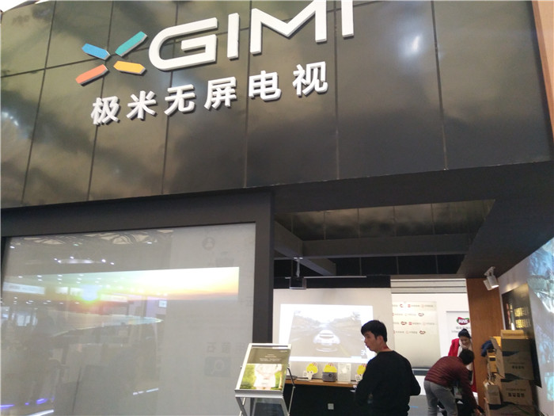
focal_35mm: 21
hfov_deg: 79.0
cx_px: 277
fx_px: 336
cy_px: 208
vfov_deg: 63.4
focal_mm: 3.66
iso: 217
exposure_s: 1/33.3
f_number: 2.2
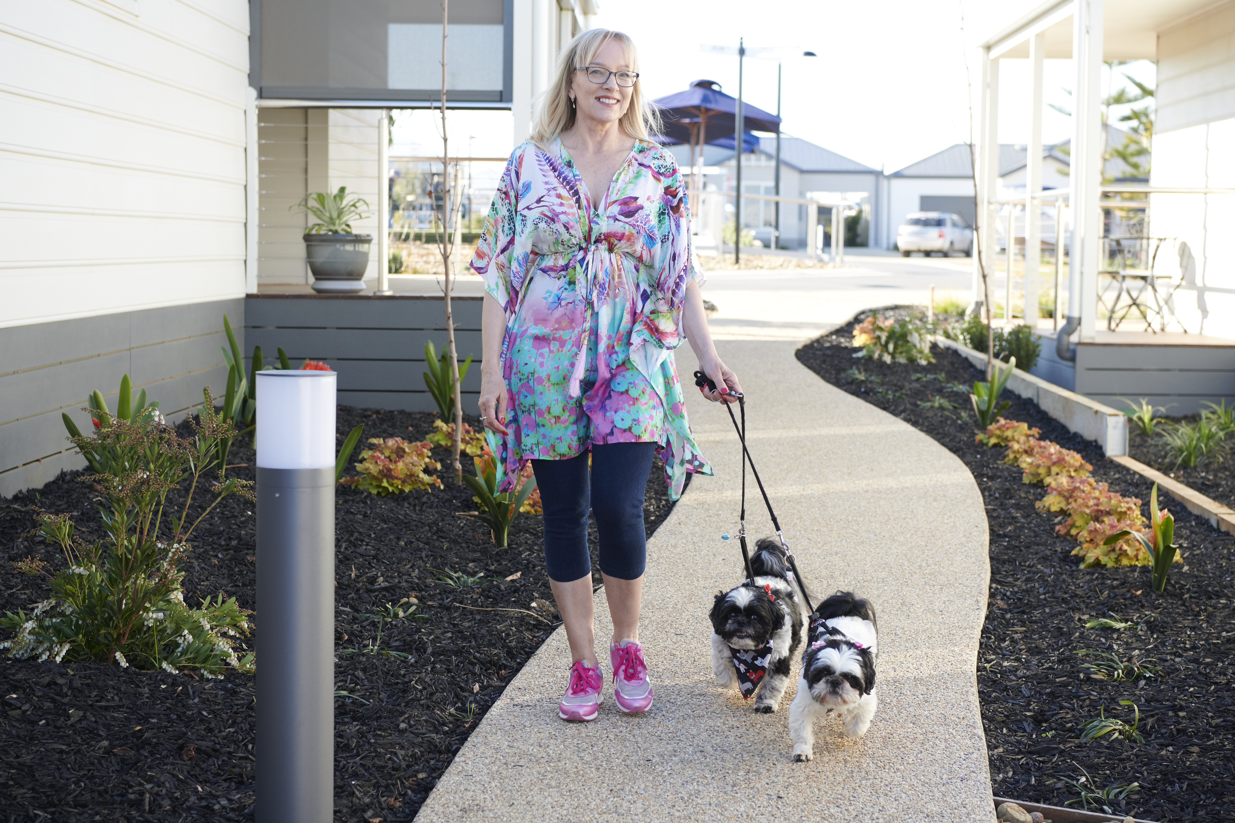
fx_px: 2401
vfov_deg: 19.5
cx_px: 618
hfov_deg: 28.8
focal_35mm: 70
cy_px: 412
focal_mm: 70
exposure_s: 1/640
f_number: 5.6
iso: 800
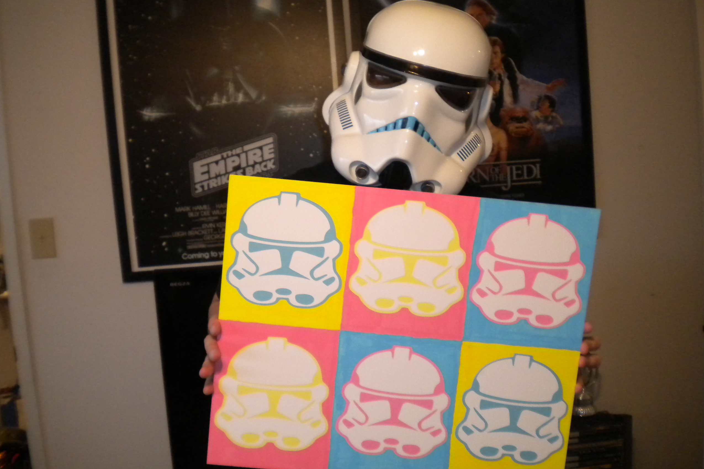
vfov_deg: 35.9
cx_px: 353
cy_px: 236
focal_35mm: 37
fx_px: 723
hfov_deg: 51.9
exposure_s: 1/33.1
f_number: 3.1
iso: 400
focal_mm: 6.3
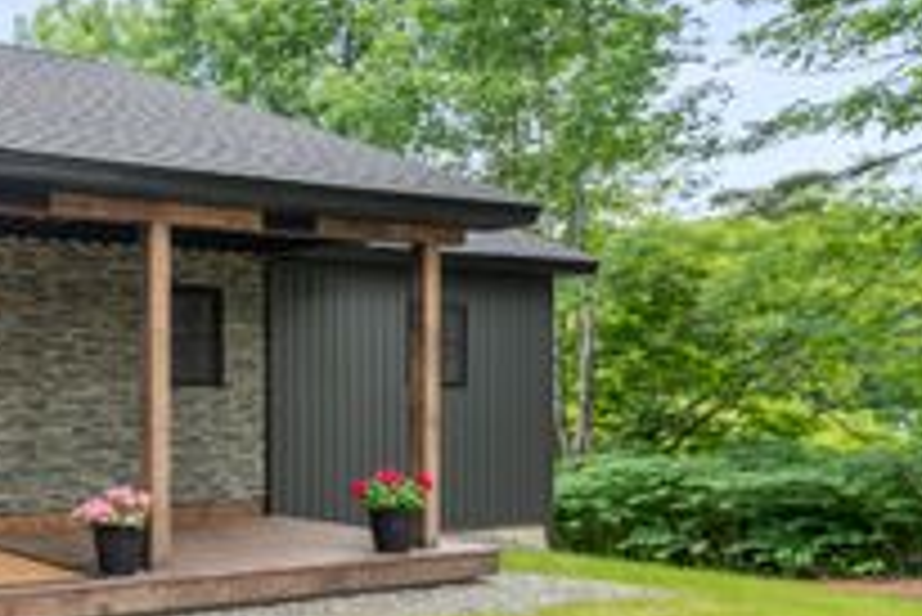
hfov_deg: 38.9
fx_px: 1000
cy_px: 429
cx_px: -135
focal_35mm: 39
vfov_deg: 33.8
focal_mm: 16
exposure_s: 1/100
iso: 100
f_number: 5
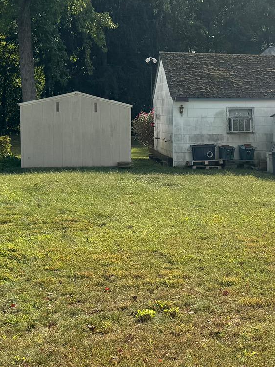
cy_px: 168
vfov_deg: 29.4
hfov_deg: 21.2
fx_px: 699
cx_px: 298
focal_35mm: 66
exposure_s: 1/3096
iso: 80
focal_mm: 6.76
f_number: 1.78
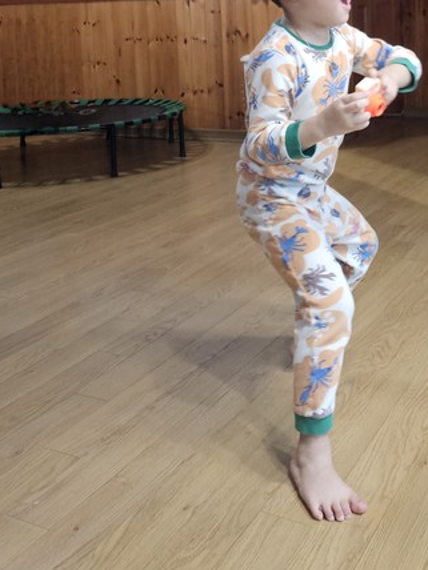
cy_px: 85
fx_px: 709
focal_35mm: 43
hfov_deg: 32.5
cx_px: 352
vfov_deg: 41.3
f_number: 1.7
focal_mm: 6.3
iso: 800
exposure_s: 1/120
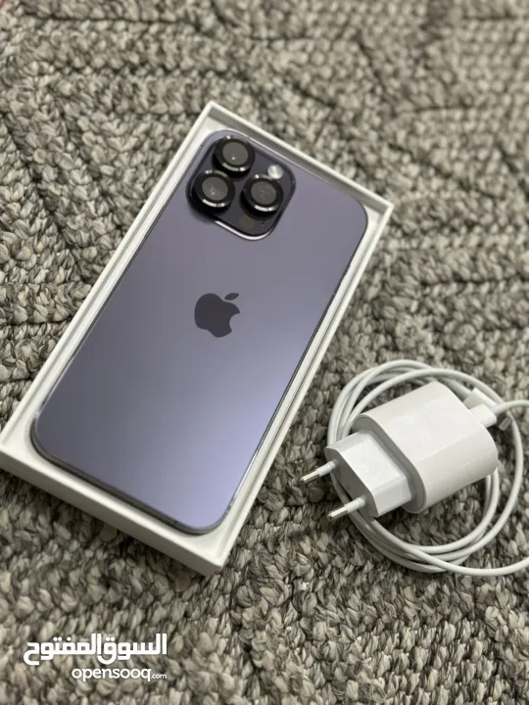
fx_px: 978
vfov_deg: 39.7
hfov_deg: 30.3
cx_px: 264
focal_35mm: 48
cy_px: 352
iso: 125
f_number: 1.78
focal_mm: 6.86
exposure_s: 1/50
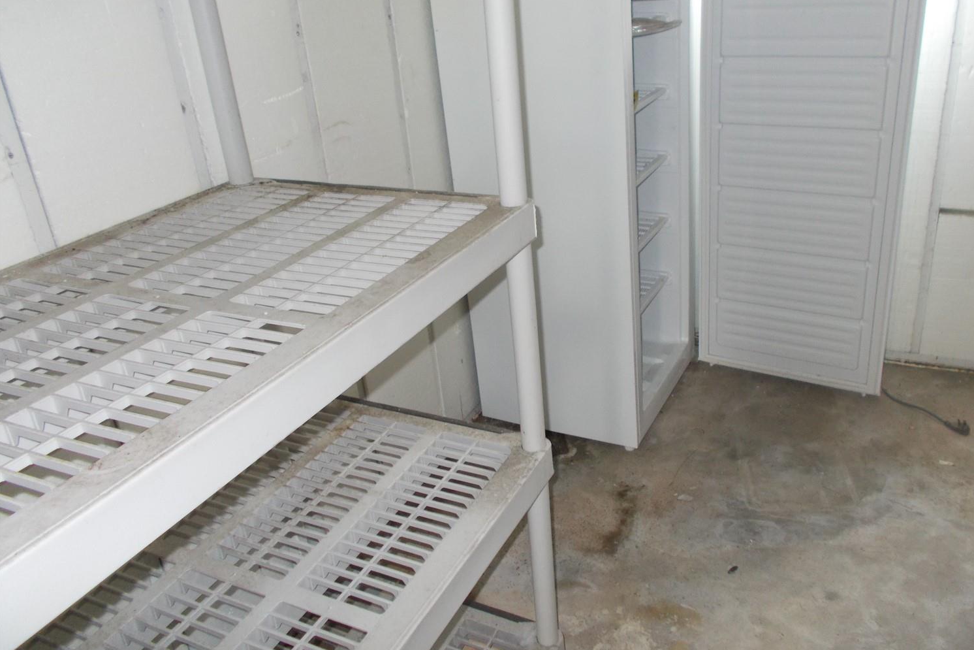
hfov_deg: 63.6
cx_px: 520
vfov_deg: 44.9
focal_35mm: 29
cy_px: 284
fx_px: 785
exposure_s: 1/25
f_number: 3.2
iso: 200
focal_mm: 4.6
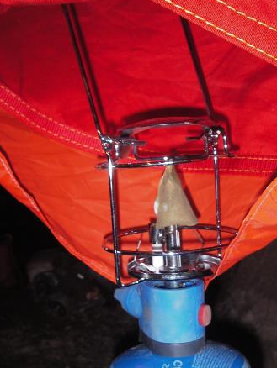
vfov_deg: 36.6
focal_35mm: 52
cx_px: 169
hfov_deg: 28.0
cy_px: 229
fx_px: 554
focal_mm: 6.3
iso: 100
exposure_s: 1/30
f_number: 3.3
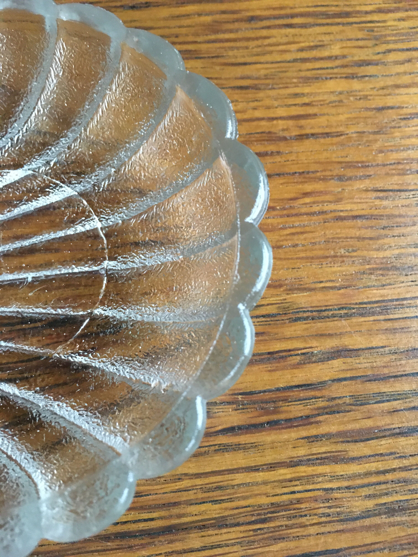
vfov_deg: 61.7
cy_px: 278
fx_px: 467
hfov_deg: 48.2
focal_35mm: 29
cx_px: 209
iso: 320
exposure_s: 1/17
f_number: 2.2
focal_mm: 4.15
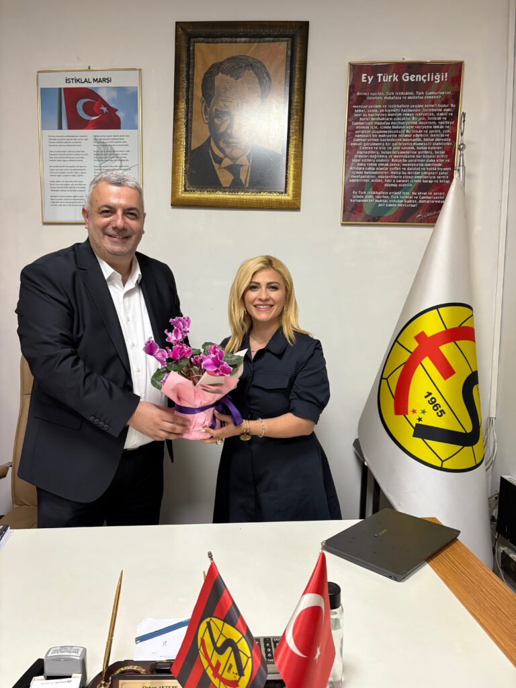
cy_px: 344
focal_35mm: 26
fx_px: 517
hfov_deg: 53.1
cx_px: 258
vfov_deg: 67.3
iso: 160
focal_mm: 5.96
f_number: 1.6
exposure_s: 1/50
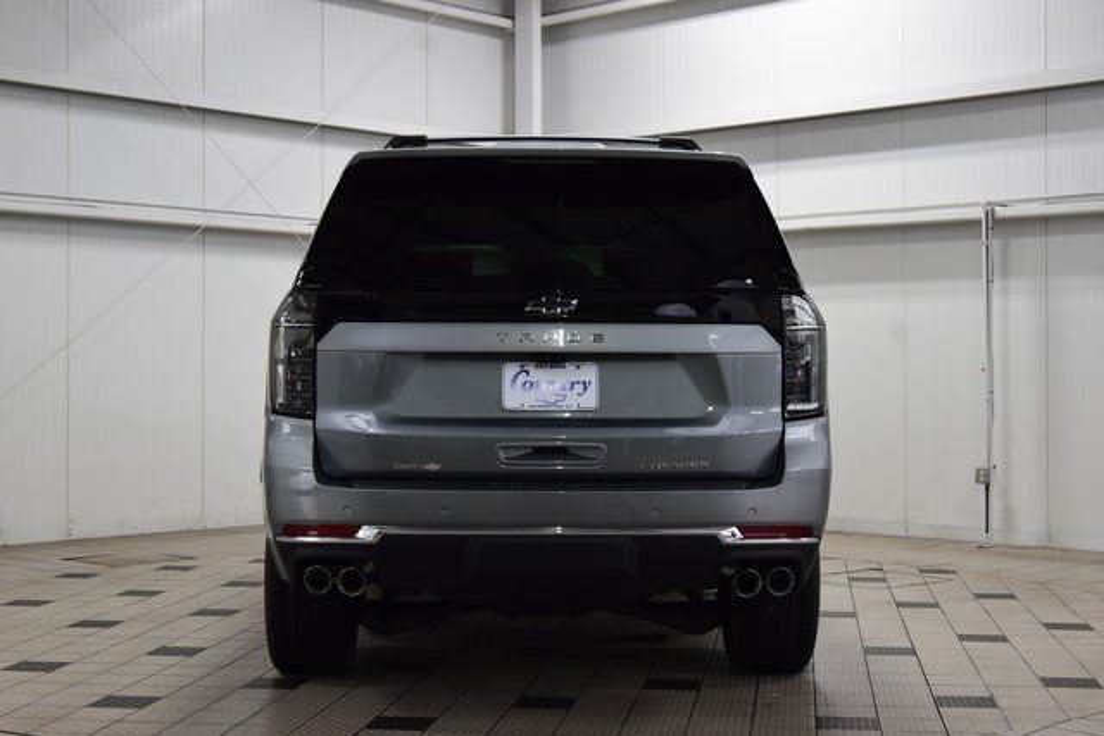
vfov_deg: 23.8
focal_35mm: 57
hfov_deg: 35.0
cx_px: 552
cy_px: 368
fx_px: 1748
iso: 1600
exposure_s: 1/60
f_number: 8
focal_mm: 38
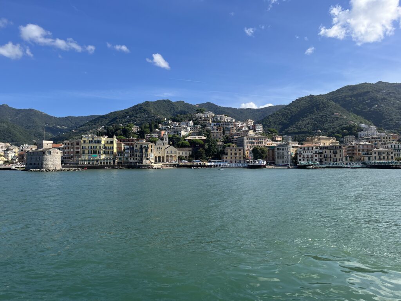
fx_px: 301
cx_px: 200
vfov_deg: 53.1
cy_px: 150
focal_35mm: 26
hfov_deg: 67.3
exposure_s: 1/2632
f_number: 1.6
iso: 50
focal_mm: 5.1
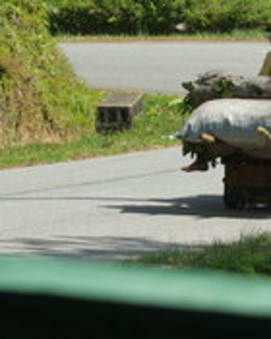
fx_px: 4278
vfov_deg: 4.5
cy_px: 36
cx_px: 362
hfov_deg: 3.6
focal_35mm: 427
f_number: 8
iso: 100
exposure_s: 1/250
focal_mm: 83
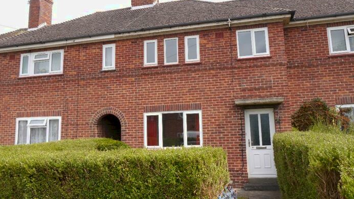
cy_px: 90
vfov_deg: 37.7
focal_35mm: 31
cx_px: 179
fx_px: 291
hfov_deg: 62.6
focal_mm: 14
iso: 160
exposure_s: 1/320
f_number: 6.3
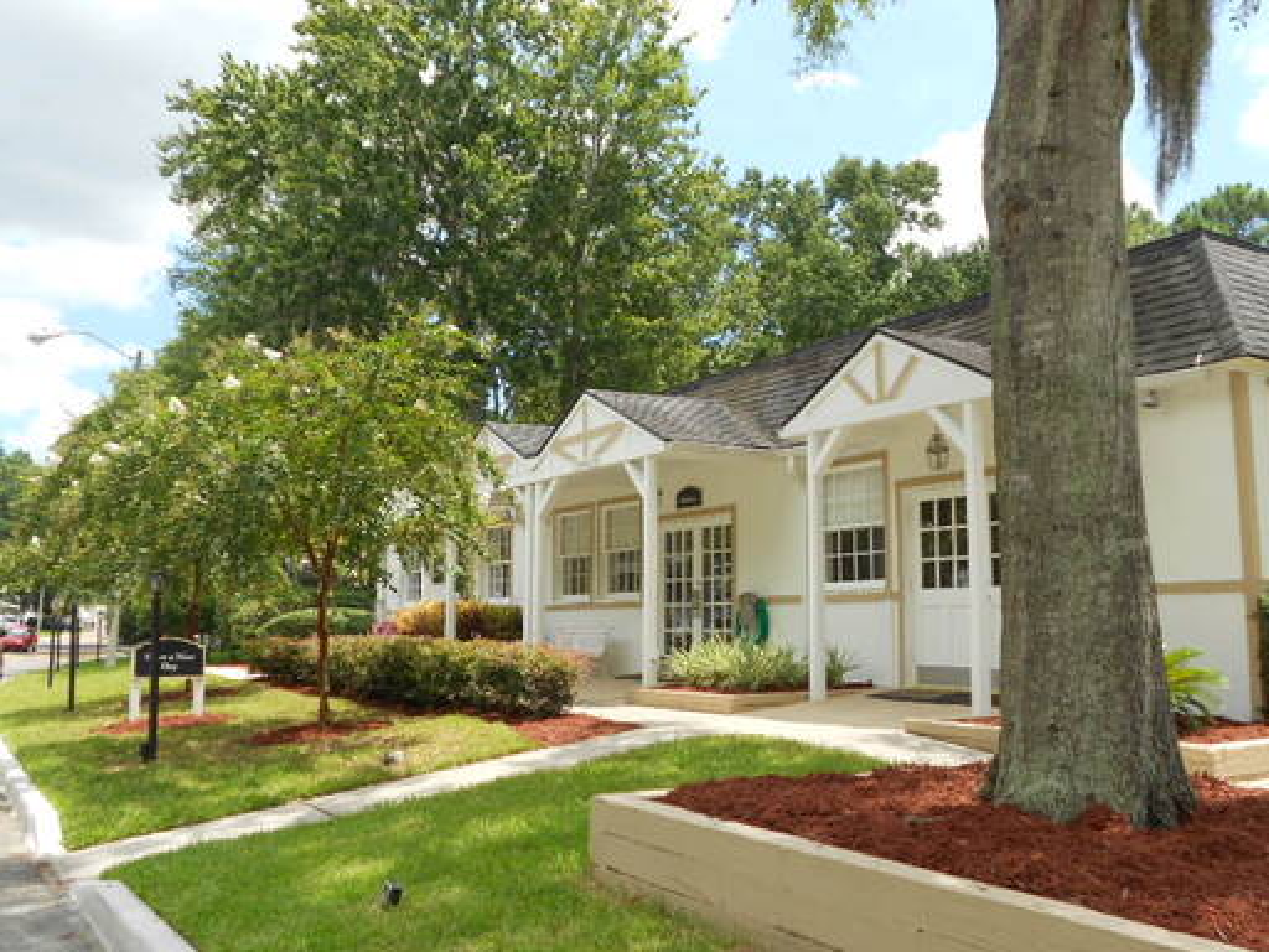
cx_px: 634
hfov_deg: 56.8
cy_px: 476
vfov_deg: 44.2
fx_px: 1173
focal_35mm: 32
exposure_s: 1/400
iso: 80
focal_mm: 5.8
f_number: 3.6
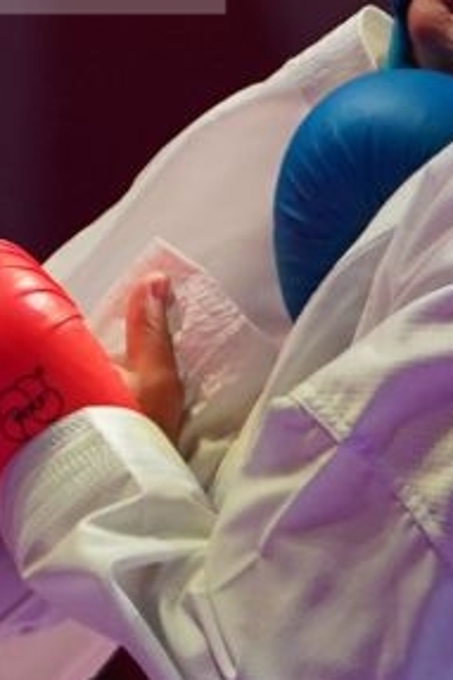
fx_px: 22184
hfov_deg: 1.2
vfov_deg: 1.8
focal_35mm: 1174
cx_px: 5
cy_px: 637
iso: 2000
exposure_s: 1/1000
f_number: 2.8
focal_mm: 187
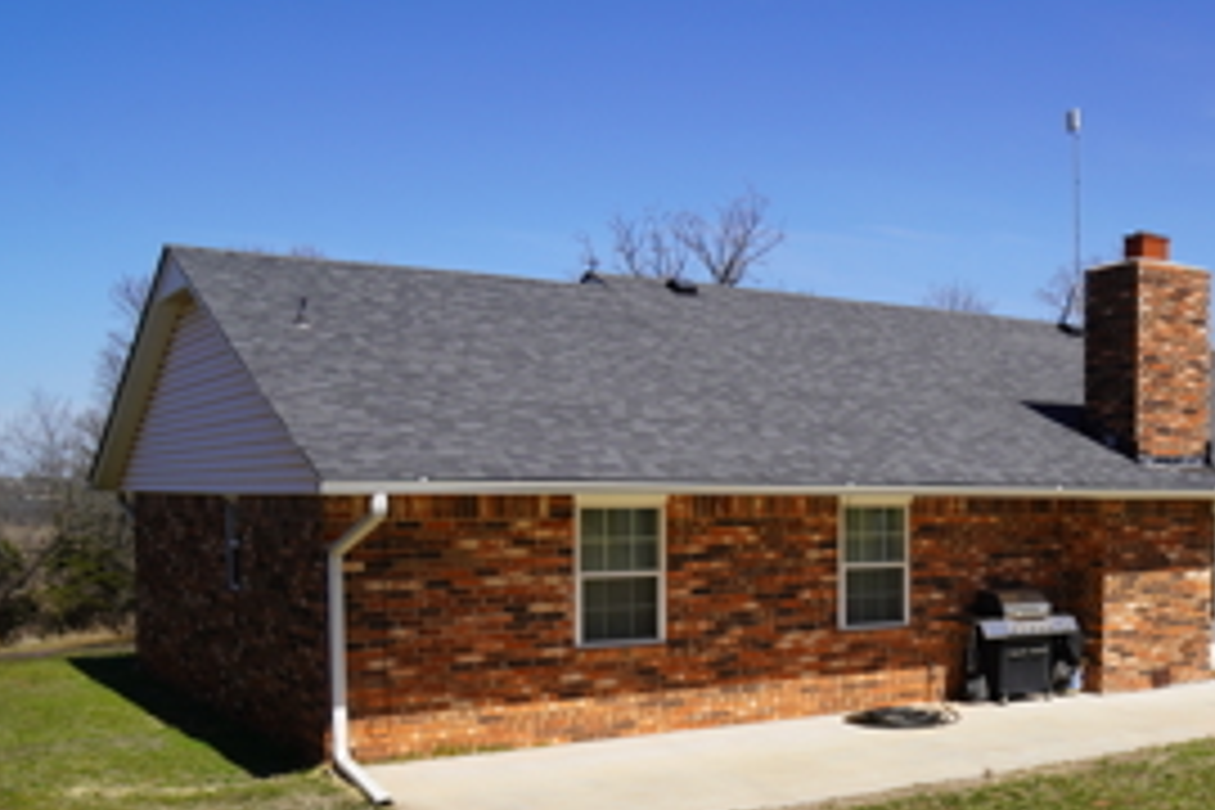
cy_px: 594
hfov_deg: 46.4
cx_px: 940
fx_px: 1350
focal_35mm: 40
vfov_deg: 32.8
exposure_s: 1/160
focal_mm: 16
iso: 100
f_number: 10
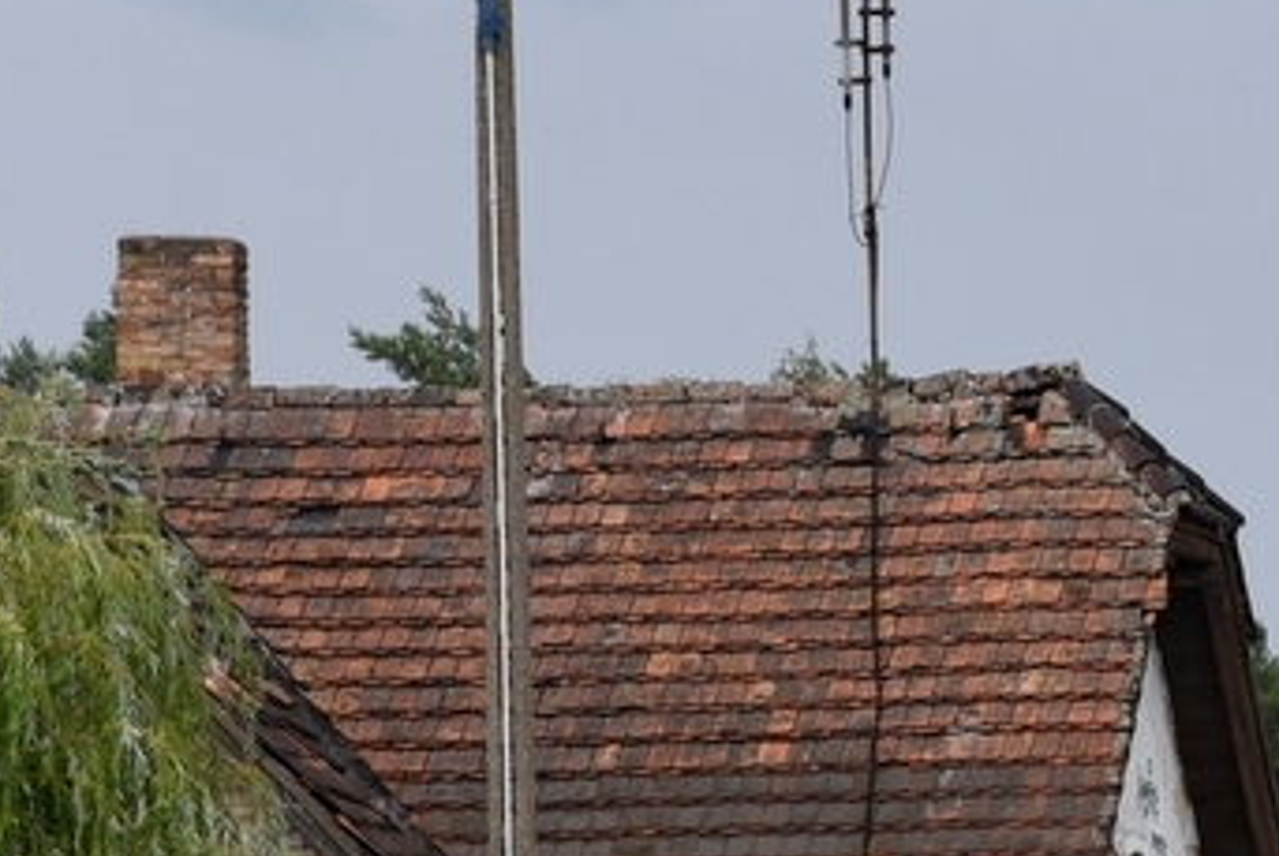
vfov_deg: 3.7
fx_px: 13091
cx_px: 1896
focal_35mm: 368
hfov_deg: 5.5
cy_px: 1146
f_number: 7.1
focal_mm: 105
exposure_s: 1/800
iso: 500
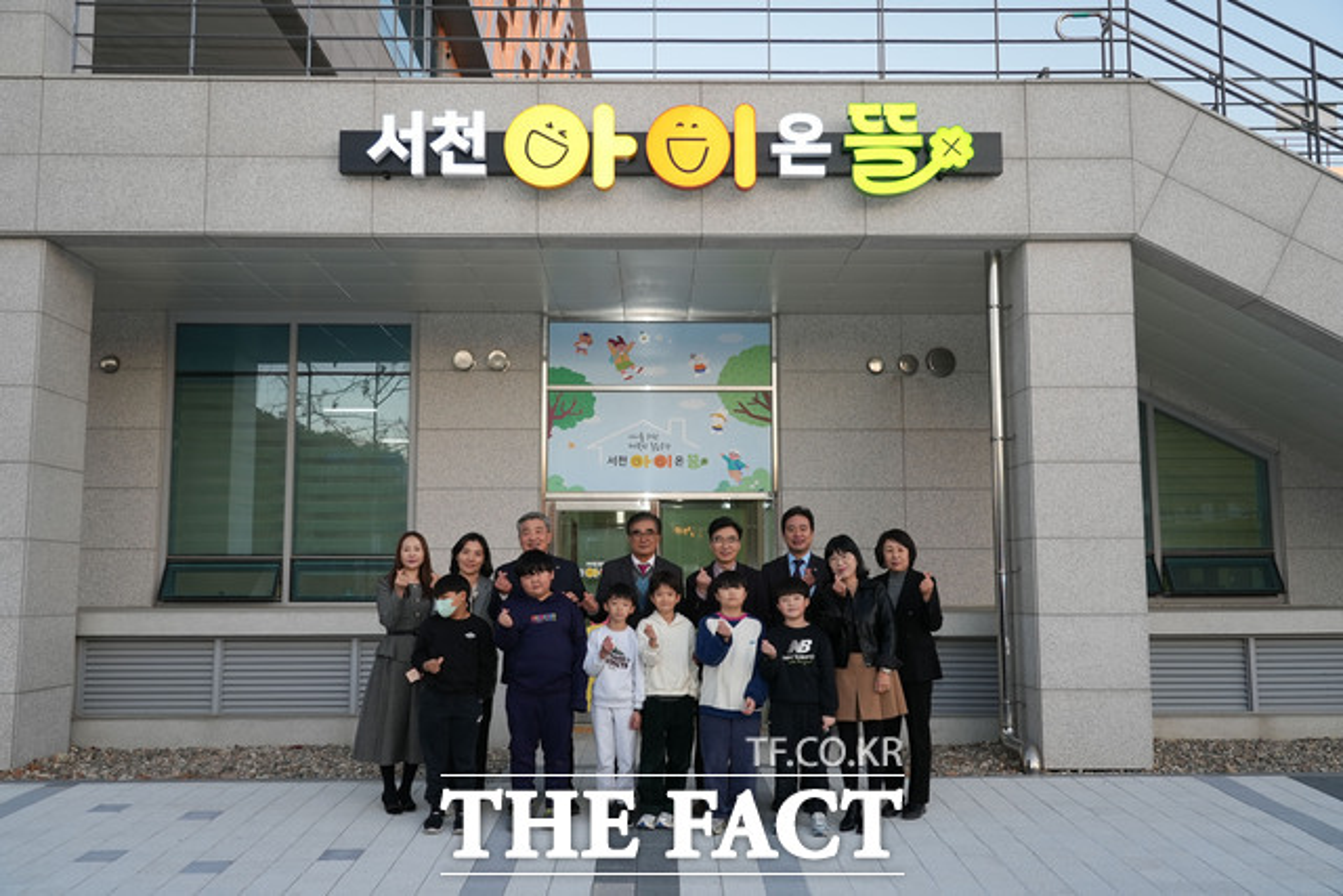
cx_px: 672
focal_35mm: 30
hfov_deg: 61.9
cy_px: 448
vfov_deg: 43.6
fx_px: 1119
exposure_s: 1/250
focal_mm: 30
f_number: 4
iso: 400
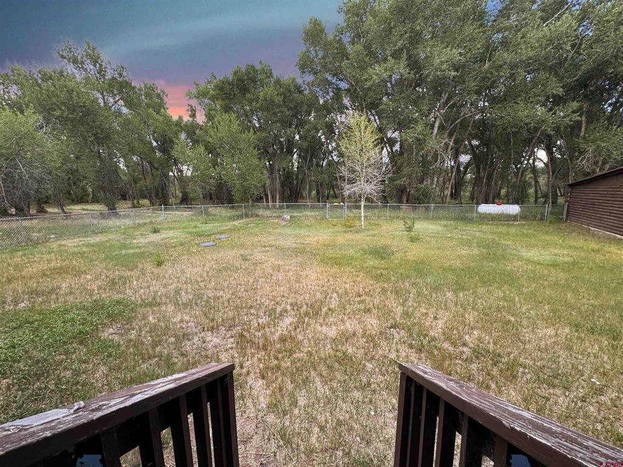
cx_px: 312
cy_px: 234
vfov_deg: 85.7
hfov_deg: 102.1
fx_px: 252
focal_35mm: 14
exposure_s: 1/209
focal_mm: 2.22
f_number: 2.2
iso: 40
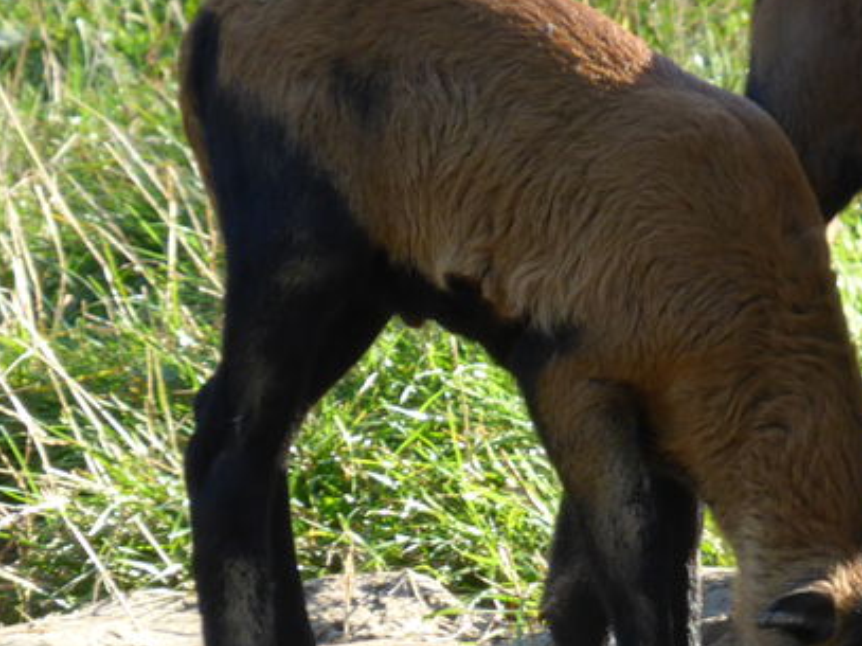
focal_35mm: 568
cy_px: 377
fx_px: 14140
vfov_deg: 2.6
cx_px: 1004
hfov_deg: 3.5
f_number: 5.6
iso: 160
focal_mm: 41.3
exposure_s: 1/80
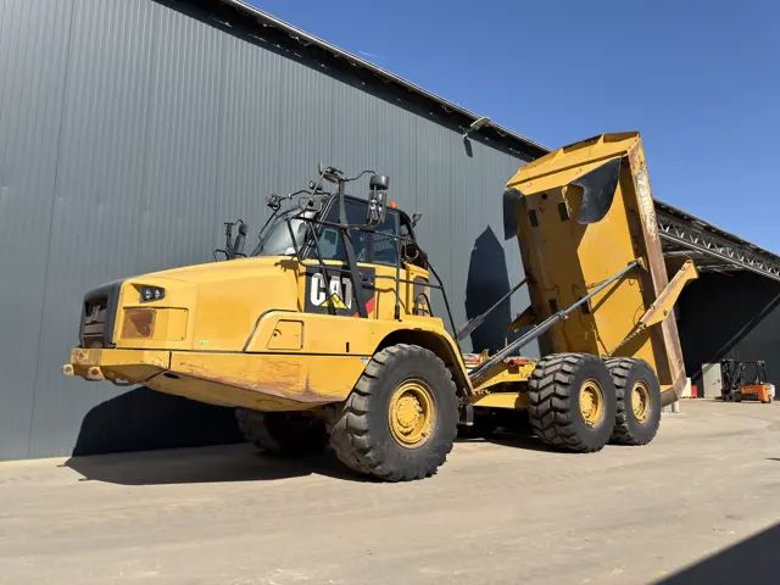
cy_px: 292
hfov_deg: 71.6
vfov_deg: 56.8
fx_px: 541
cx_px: 390
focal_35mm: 24
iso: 64
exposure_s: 1/3717
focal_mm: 6.76
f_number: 1.78
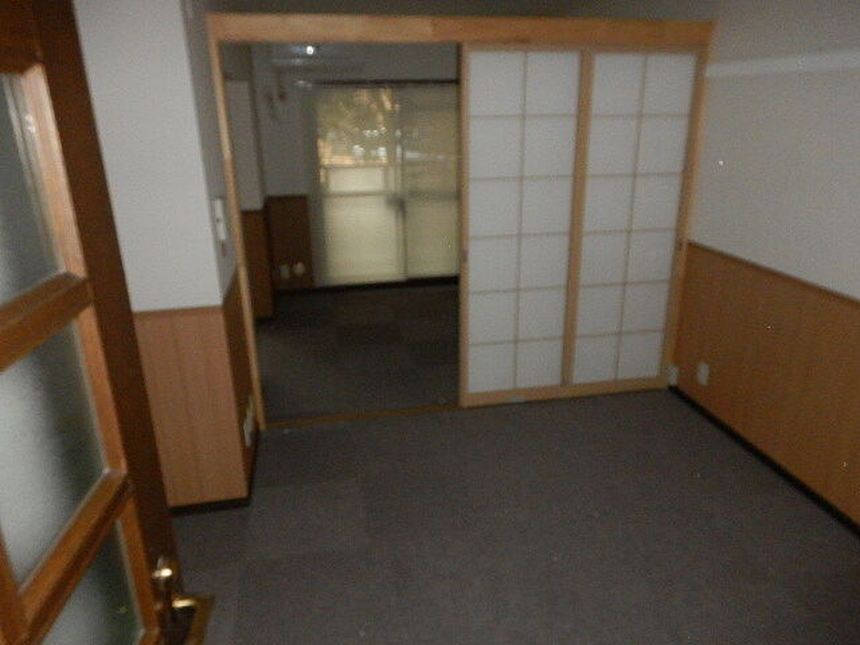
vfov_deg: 56.8
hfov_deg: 71.6
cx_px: 430
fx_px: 596
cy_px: 322
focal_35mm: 24
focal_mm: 4.3
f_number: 8.2
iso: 900
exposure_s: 1/30
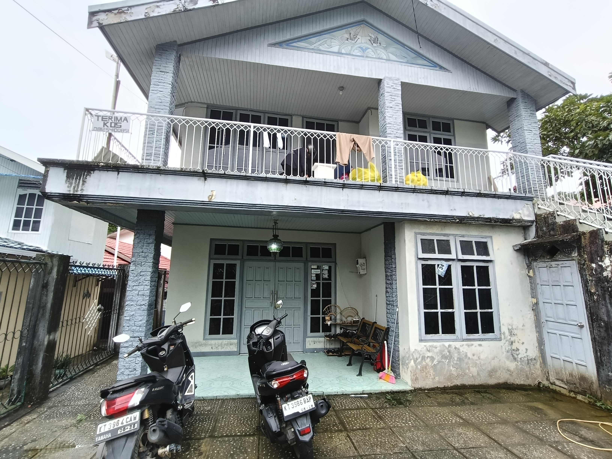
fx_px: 283
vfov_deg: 78.1
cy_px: 230
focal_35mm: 16
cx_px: 306
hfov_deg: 94.5
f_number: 2.2
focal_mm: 1.68
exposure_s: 1/158
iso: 64
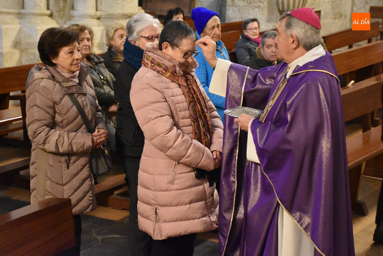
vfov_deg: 16.3
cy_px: 128
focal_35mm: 84
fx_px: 894
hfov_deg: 24.2
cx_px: 192
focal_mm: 56
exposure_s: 1/60
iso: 10000
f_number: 4.8
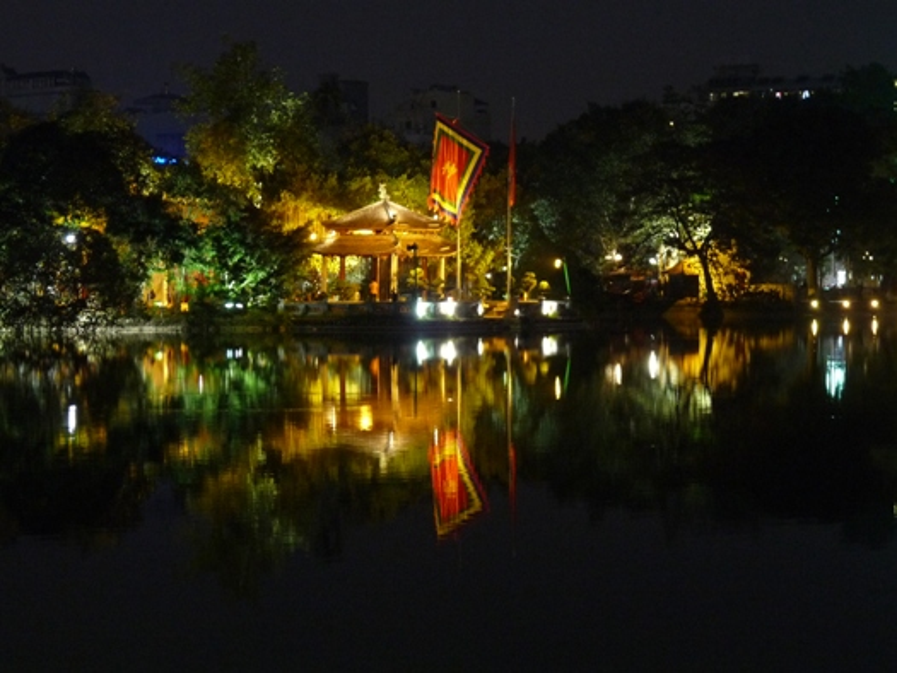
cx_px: 448
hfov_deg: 19.8
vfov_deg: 14.9
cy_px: 336
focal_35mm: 99
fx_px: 2566
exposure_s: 1/3.2
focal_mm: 14.9
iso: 400
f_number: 3.4
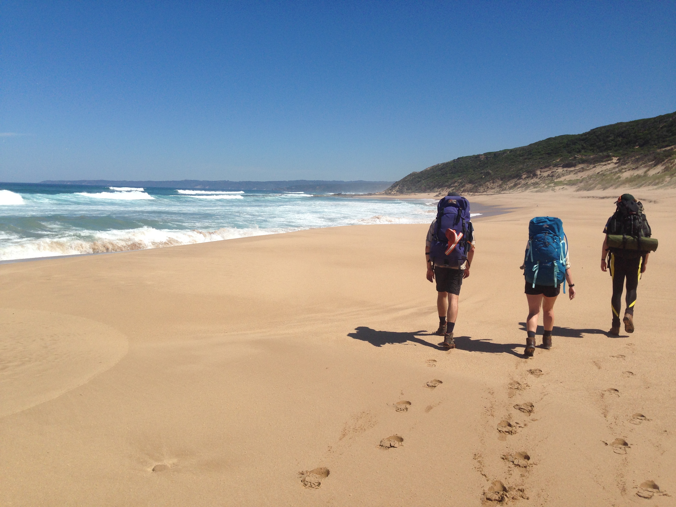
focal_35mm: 33
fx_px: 644
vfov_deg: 42.9
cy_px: 254
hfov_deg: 55.4
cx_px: 338
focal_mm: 4.12
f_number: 2.4
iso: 50
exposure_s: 1/3390
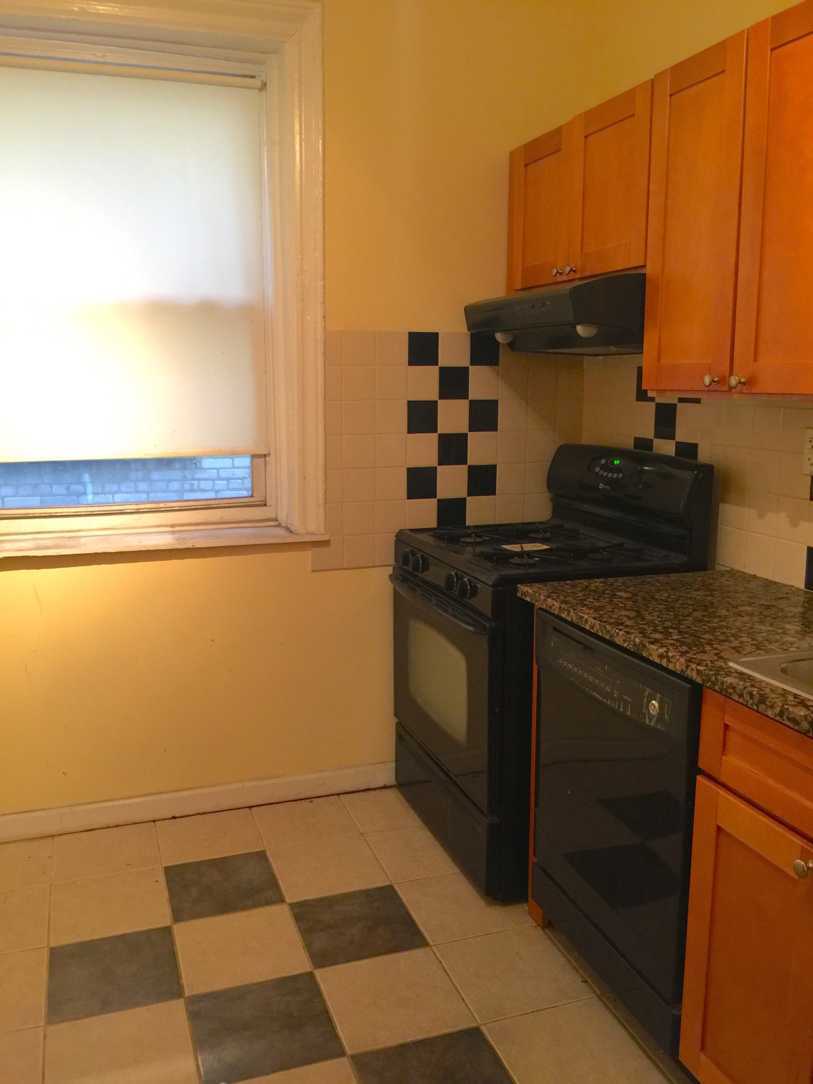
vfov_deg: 61.7
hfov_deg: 48.2
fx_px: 908
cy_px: 542
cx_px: 406
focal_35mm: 29
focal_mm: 4.15
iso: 100
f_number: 2.2
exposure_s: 1/15
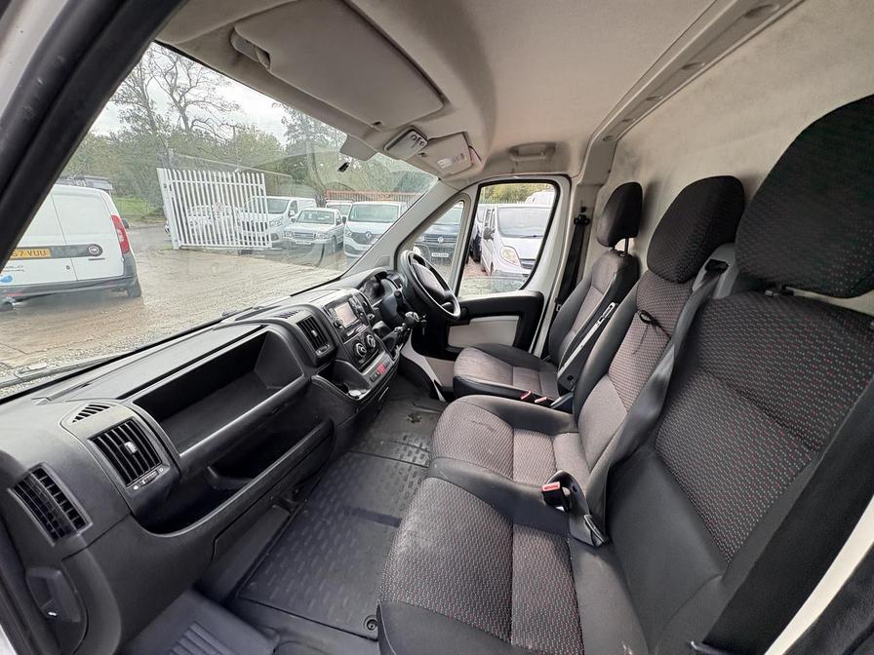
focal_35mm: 14
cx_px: 437
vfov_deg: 85.7
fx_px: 353
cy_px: 328
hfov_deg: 102.1
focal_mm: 2.22
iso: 64
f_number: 2.2
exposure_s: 1/154
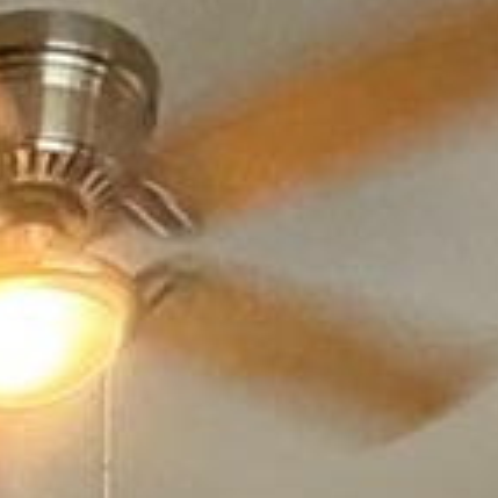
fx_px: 1693
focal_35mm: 104
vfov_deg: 11.8
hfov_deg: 15.7
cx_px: -192
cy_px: 1351
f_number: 2.2
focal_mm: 2.22
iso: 200
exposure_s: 1/60
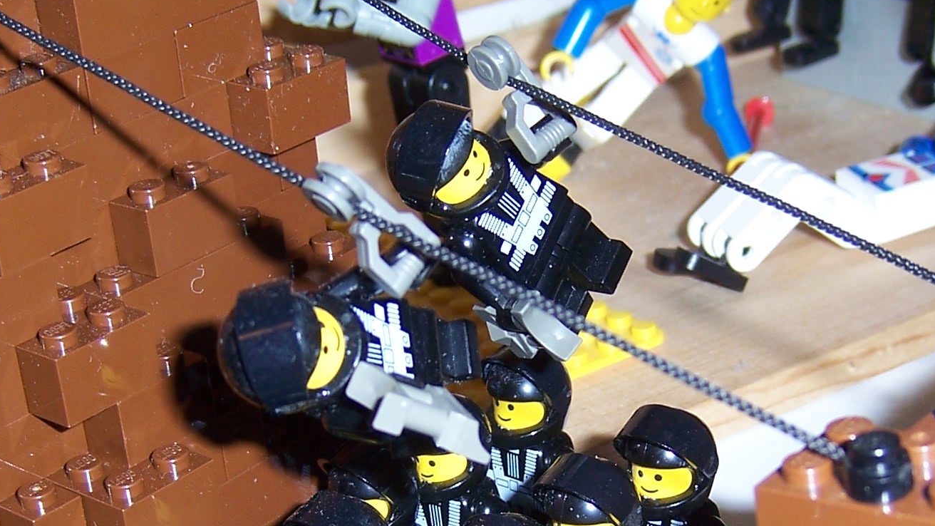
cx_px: 497
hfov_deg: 27.5
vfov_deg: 15.6
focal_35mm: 77
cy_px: 382
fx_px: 1909
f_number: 2.8
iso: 80
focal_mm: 6.2
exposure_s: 1/60
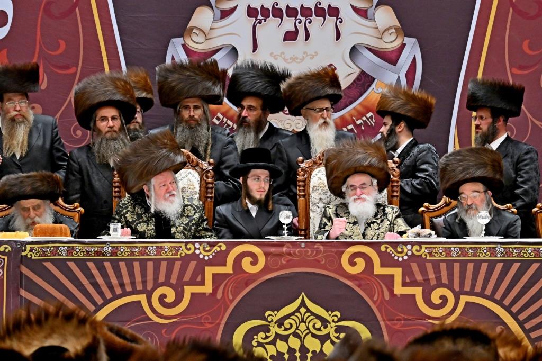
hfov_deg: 11.4
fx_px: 2709
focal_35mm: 180
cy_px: 180
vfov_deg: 7.6
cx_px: 271
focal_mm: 120
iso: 800
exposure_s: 1/800
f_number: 4
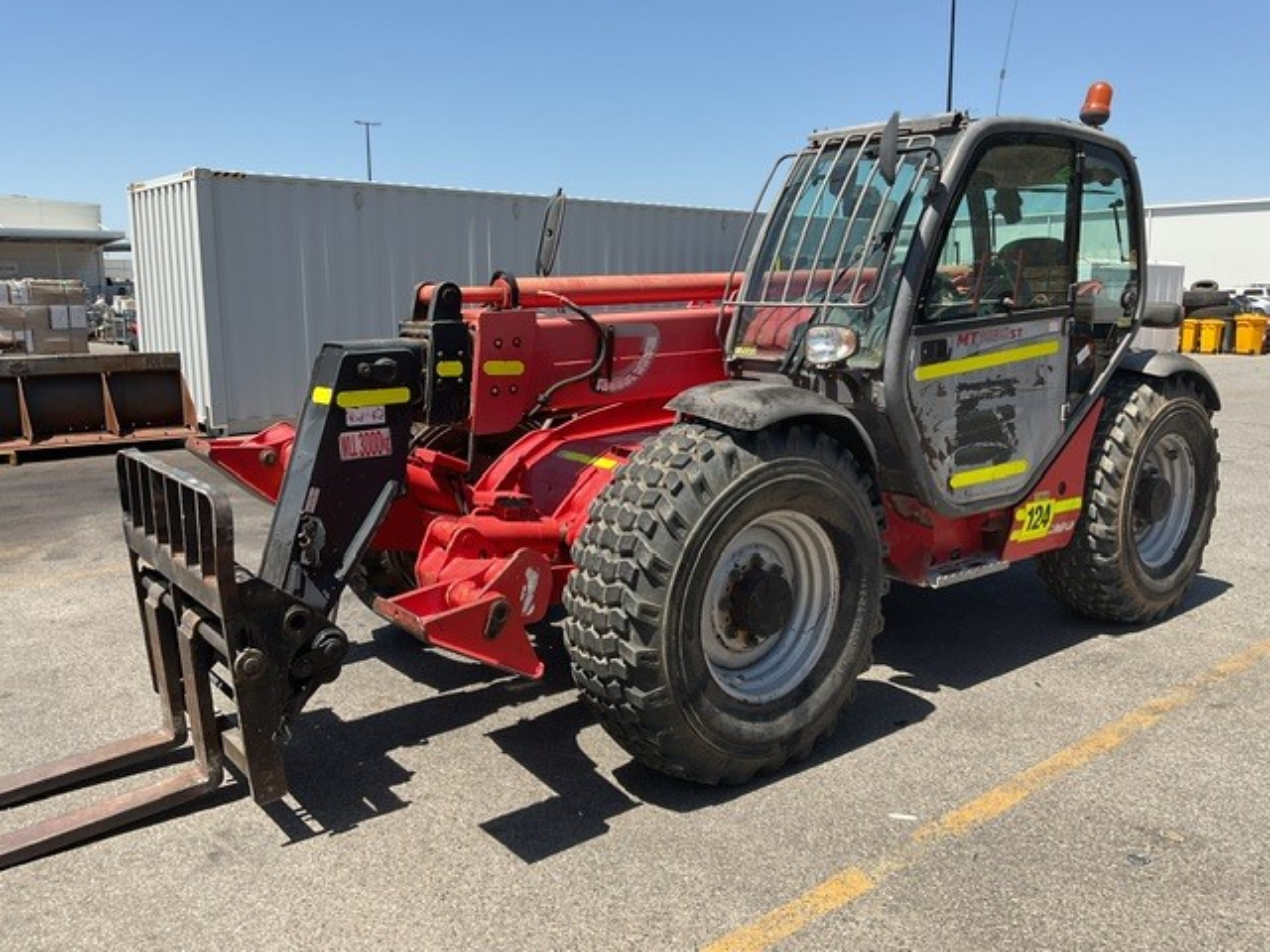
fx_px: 1064
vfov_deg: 48.2
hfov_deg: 61.7
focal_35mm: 29
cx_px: 635
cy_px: 476
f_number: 1.8
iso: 16
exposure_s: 1/1279
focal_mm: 3
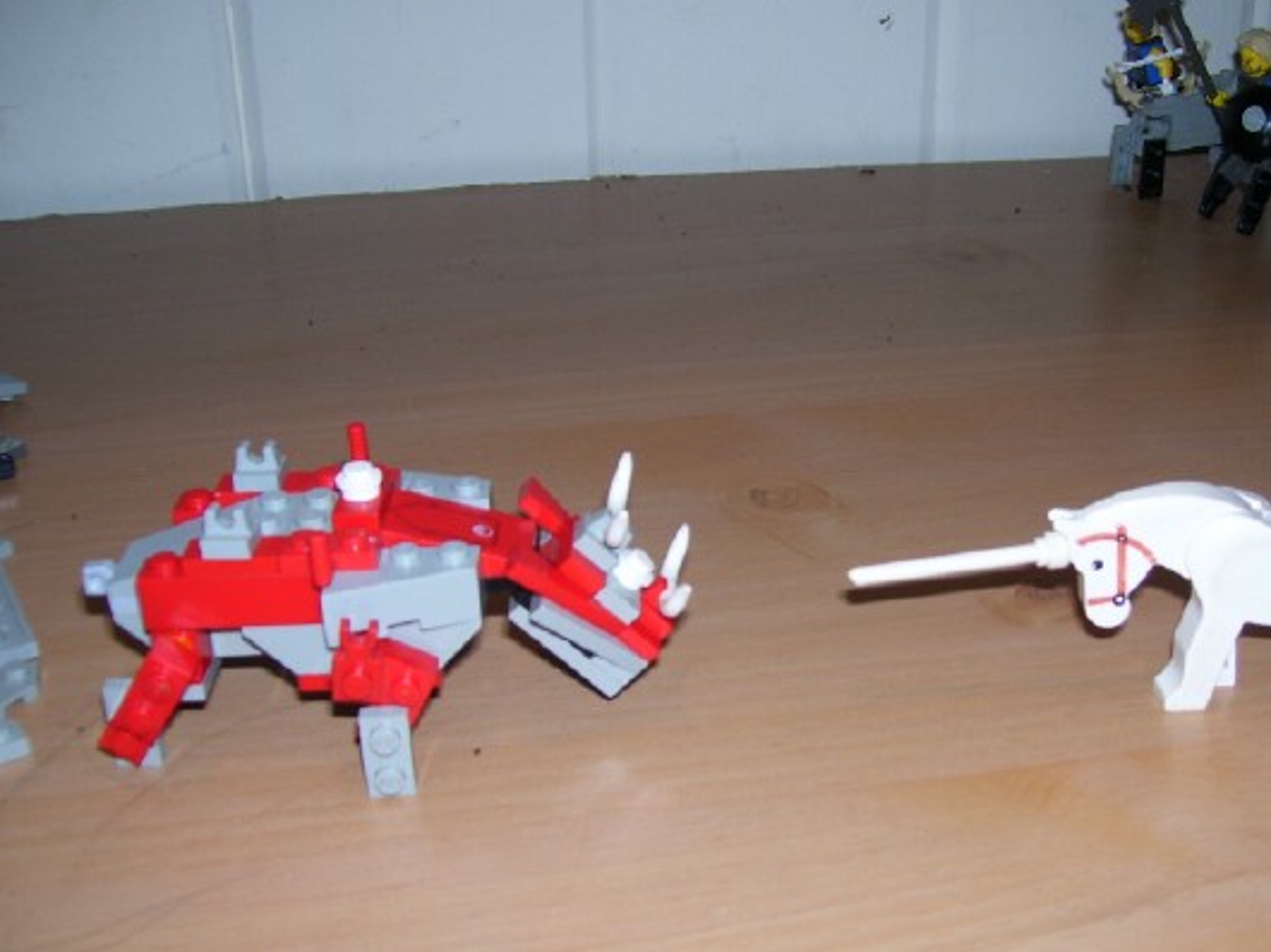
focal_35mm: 45
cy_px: 565
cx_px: 767
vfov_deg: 32.1
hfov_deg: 41.9
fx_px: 1652
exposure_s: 1/60
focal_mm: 6
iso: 80
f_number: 2.7
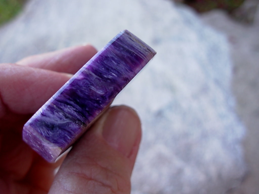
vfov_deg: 37.7
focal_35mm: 38
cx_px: 130
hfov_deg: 49.0
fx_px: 284
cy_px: 97
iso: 50
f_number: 2.9
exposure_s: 1/32
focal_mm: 6.3
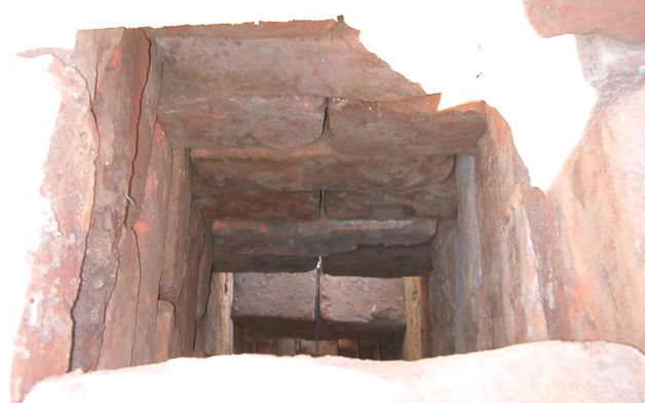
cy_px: 203
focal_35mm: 40
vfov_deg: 32.0
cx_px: 320
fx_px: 703
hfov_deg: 49.3
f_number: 2.7
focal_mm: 5.6
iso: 100
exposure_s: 1/30
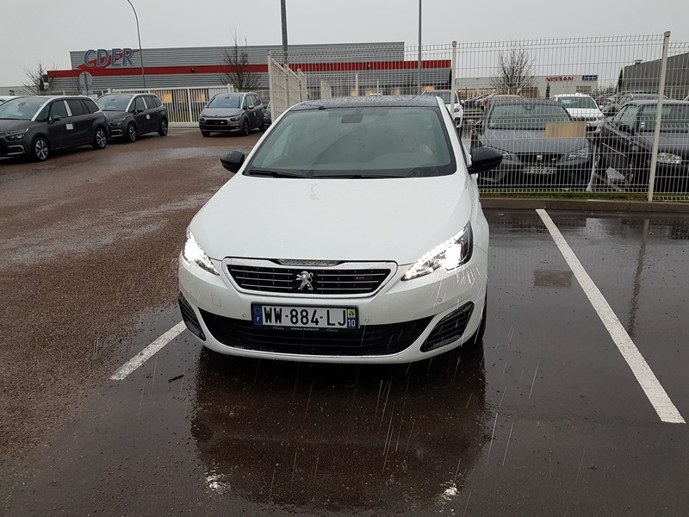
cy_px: 258
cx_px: 344
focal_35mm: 26
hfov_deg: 67.3
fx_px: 518
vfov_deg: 53.1
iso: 100
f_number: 1.7
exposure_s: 1/50
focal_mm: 4.2
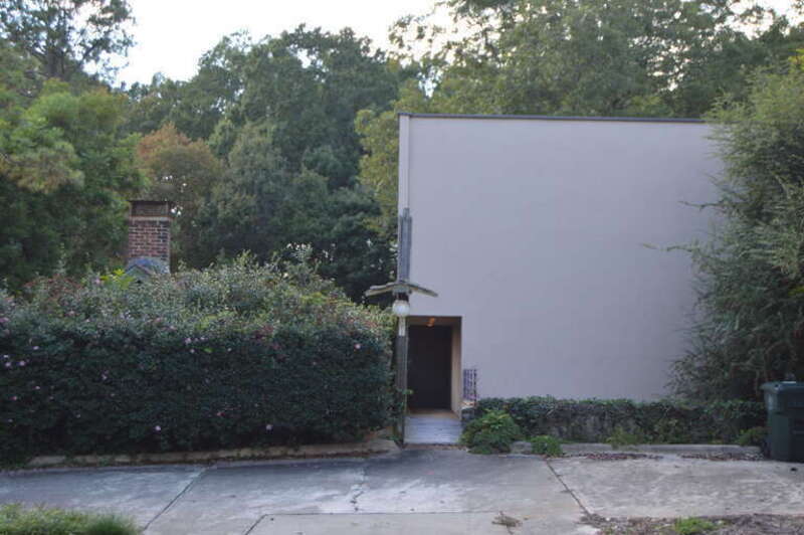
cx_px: 402
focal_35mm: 52
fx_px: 1172
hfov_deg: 37.9
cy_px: 268
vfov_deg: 25.7
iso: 140
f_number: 5.6
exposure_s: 1/125
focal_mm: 35
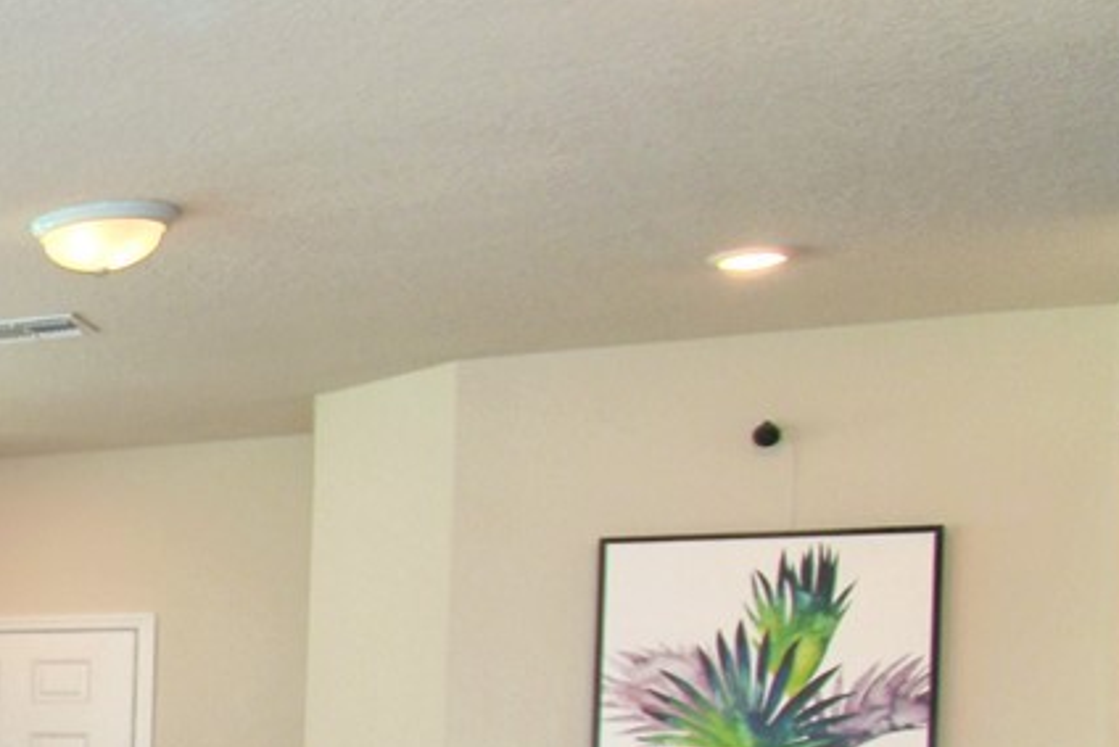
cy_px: 796
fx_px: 1866
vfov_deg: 21.6
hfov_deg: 21.2
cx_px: -930
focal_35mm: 60
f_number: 4.5
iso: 100
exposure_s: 1/60
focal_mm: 10
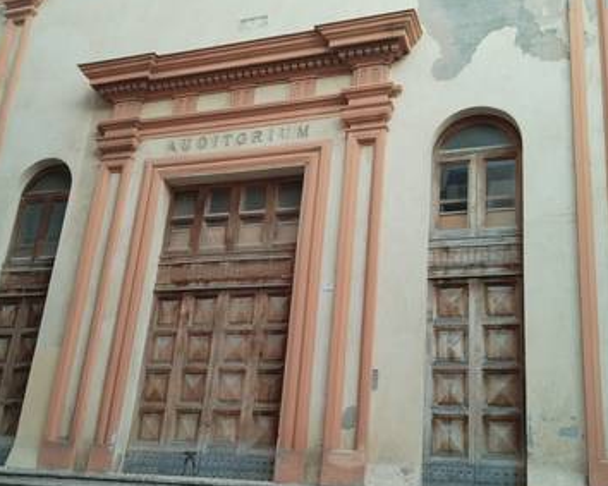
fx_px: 774
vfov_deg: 34.8
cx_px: 297
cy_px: 276
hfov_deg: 42.9
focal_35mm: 43
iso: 137
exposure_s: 1/100
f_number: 1.8
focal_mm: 4.75
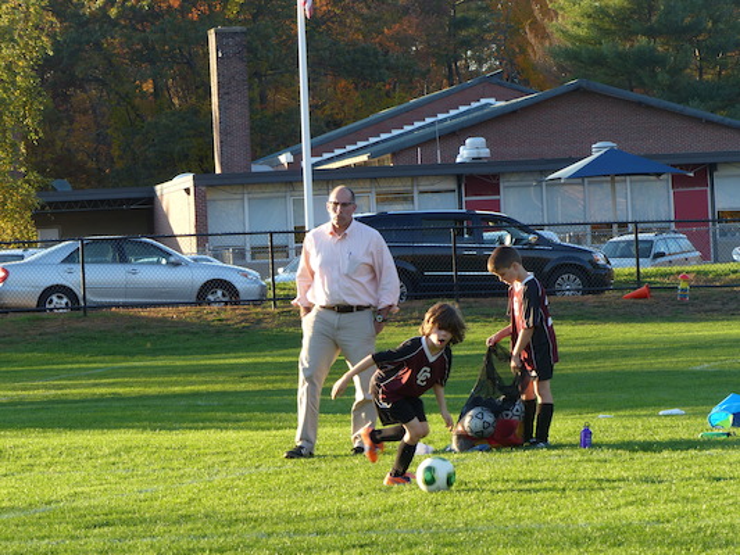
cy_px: 278
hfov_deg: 9.6
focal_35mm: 207
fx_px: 4426
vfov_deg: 7.2
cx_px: 370
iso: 100
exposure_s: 1/160
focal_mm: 37.3
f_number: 4
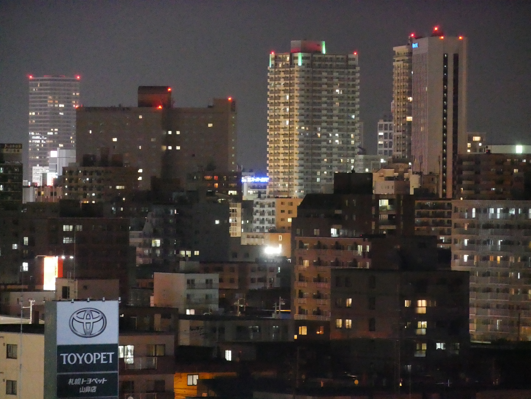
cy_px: 200
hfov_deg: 7.1
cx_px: 266
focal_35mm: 280
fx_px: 4297
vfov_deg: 5.3
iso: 25600
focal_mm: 140
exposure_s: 1/8
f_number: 7.1
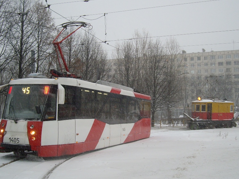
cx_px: 112
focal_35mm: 48
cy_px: 81
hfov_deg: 39.6
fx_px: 331
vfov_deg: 30.2
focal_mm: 6.2
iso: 100
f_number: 2.7
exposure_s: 1/80
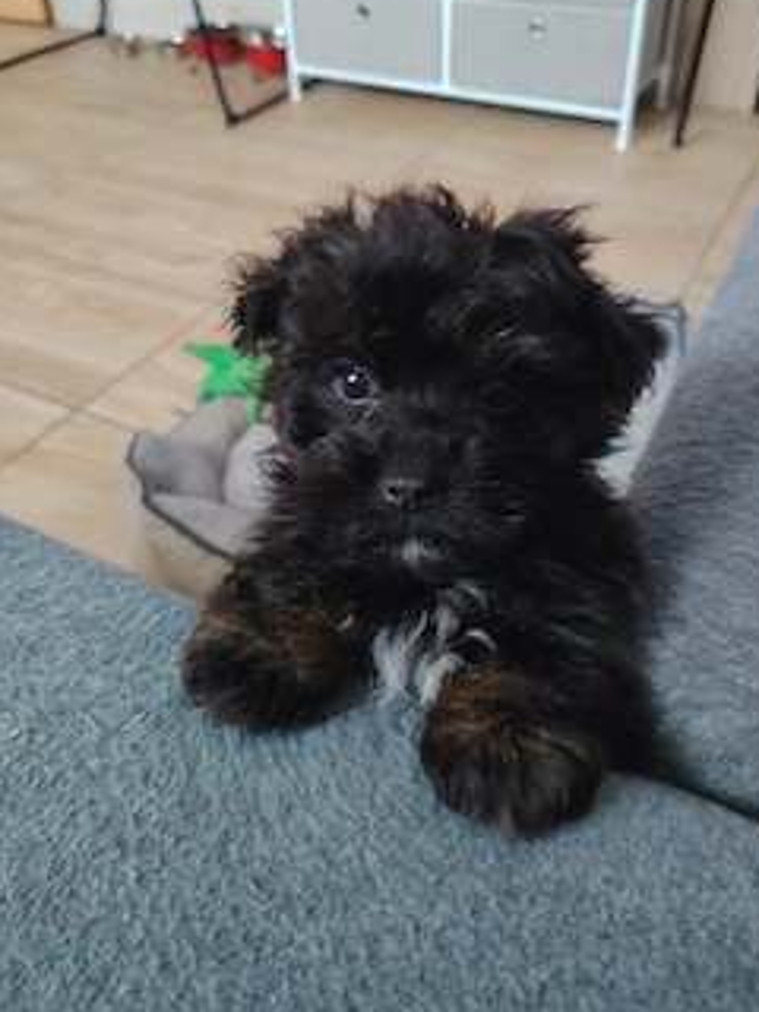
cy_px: 433
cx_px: 367
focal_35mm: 30
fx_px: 877
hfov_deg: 46.8
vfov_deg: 59.7
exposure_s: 1/20
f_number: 1.75
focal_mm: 5.25
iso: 2928
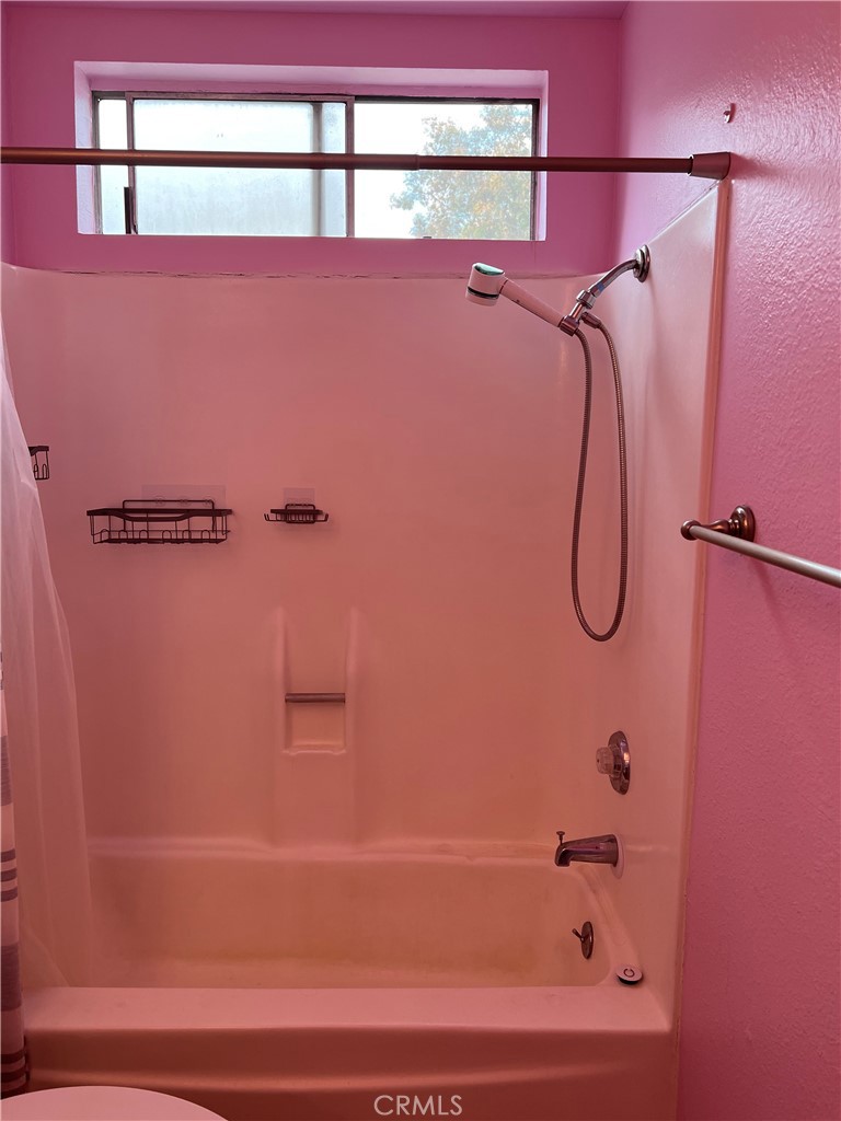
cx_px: 420
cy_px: 560
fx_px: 842
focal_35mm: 26
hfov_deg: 53.1
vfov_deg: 67.3
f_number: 1.5
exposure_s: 1/151
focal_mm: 5.7
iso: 64
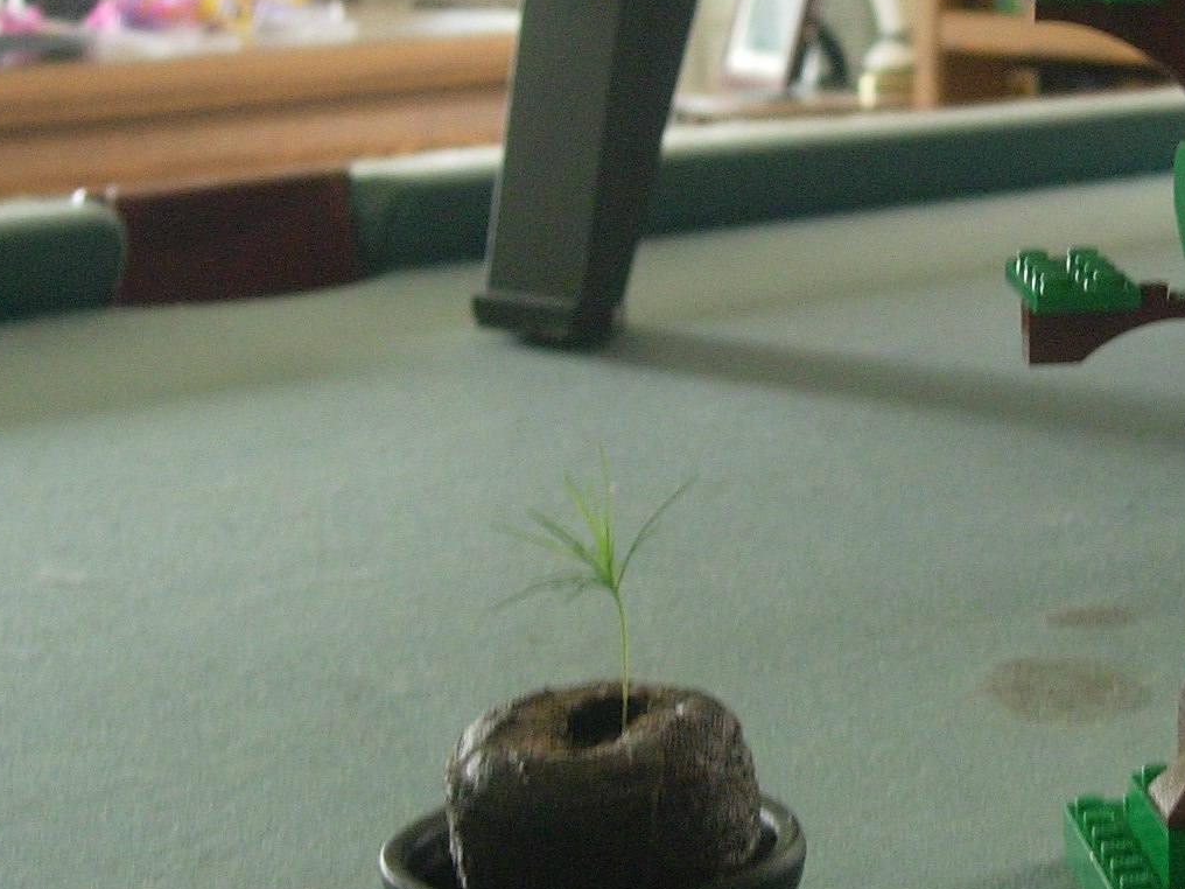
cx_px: 1067
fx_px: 2910
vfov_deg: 17.4
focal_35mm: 85
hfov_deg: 22.5
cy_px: 415
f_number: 2.8
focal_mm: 7.8
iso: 200
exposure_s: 1/22.6
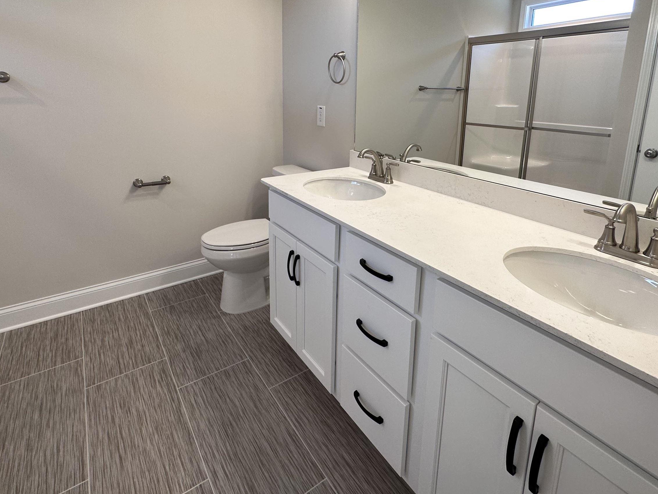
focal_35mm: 19
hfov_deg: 84.7
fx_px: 361
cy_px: 160
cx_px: 335
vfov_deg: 66.6
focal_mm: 2.22
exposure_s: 1/120
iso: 80
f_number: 2.2
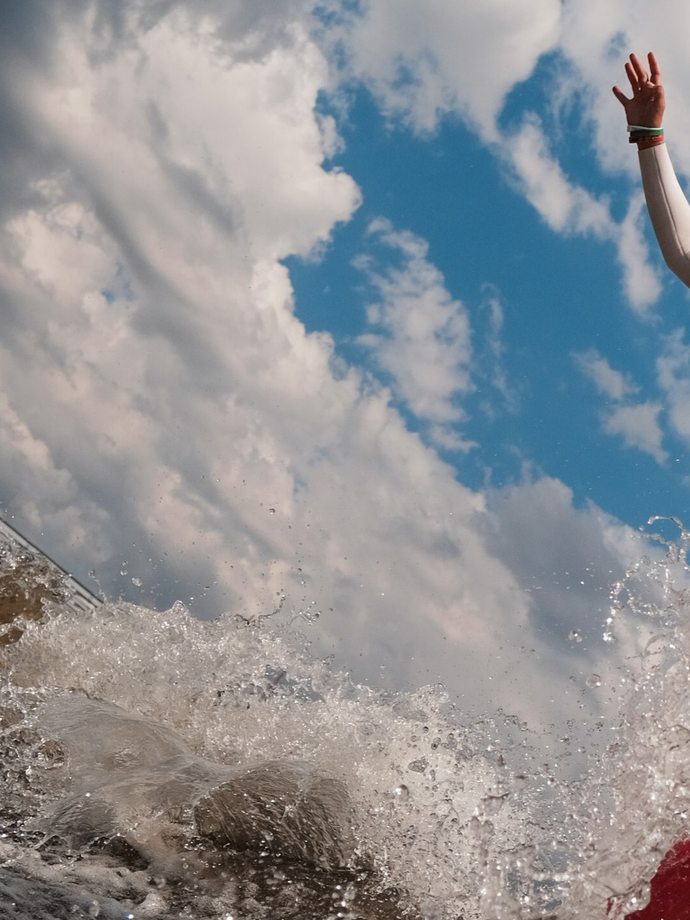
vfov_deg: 27.2
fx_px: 1887
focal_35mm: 71
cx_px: 555
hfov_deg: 20.5
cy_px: 649
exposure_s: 1/8000
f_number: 2.8
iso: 200
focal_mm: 16
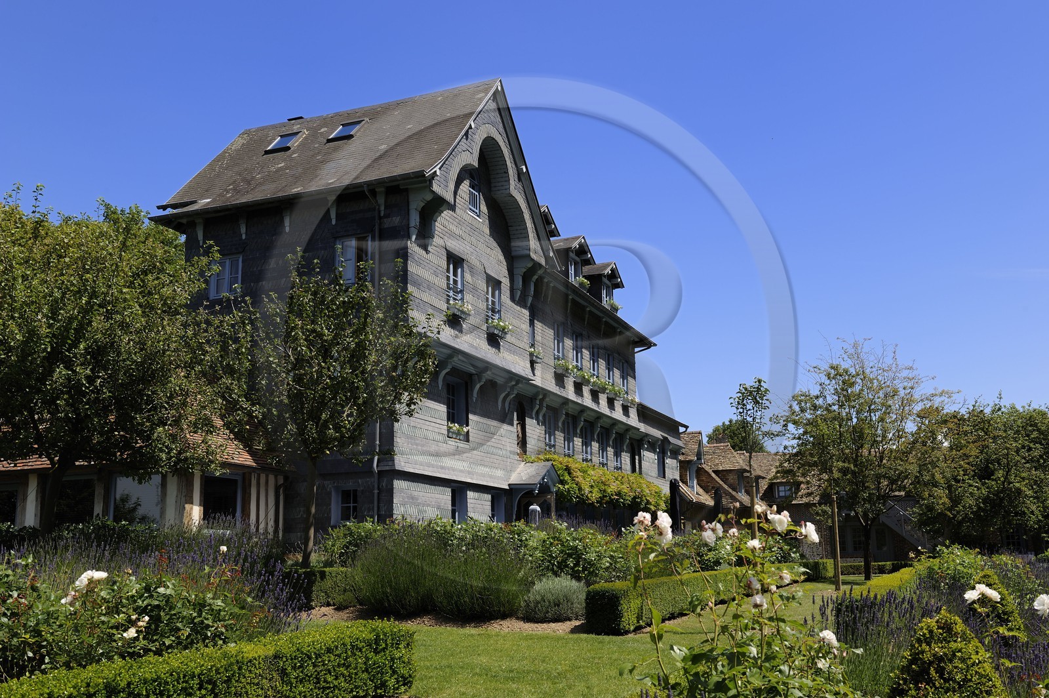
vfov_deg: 33.3
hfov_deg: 48.5
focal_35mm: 40
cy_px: 349
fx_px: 1165
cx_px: 524
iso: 200
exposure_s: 1/200
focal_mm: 40
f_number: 9
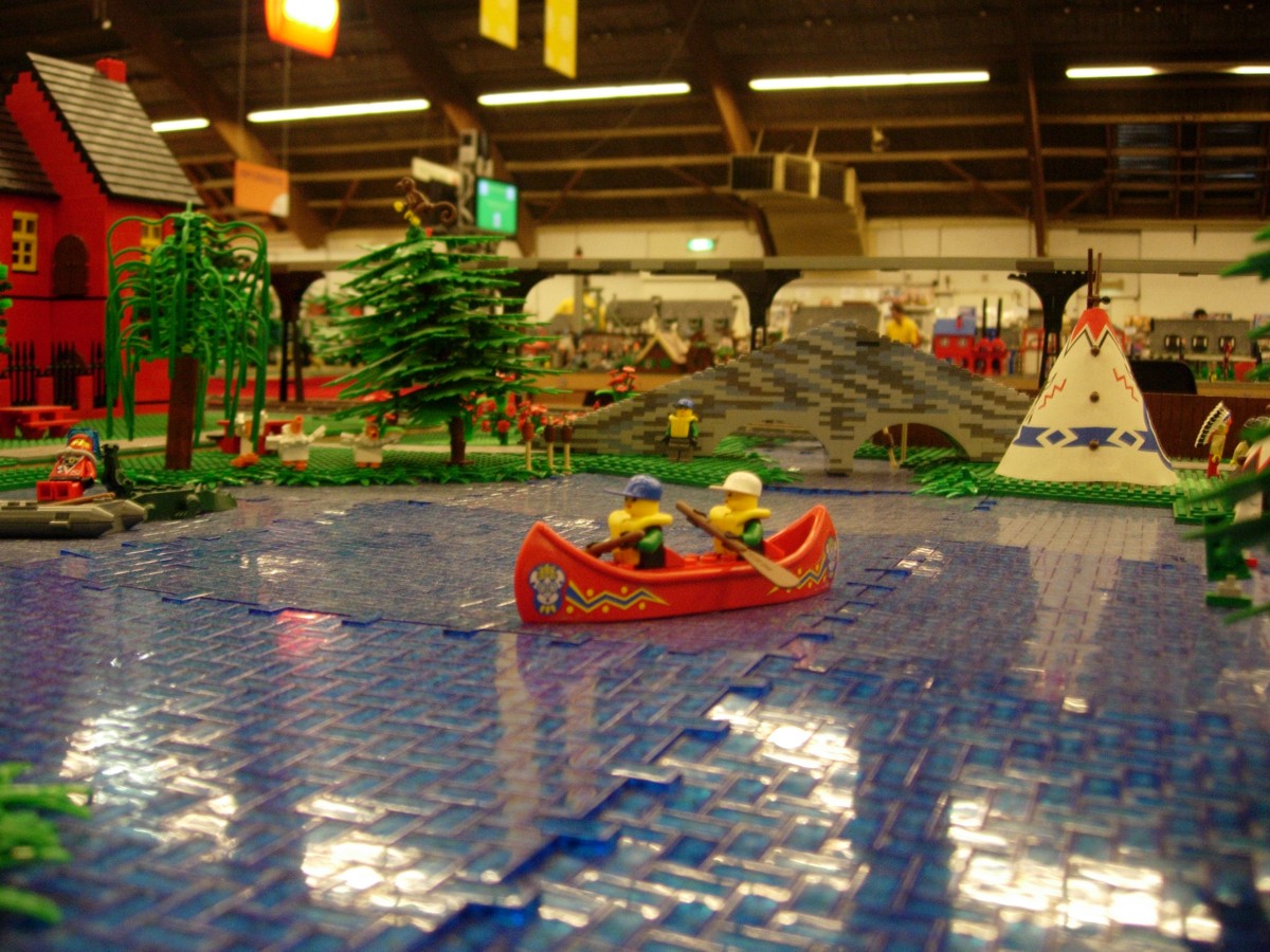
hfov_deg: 49.0
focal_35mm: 38
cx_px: 635
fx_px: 1394
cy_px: 476
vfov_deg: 37.7
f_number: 2.8
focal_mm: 7.8
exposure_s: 1/10.9
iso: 200
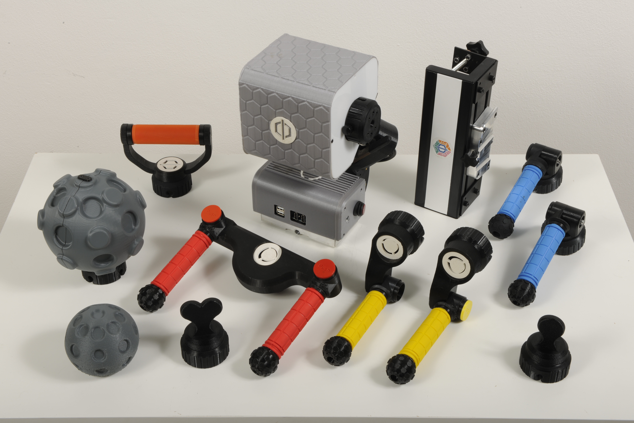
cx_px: 317
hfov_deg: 36.2
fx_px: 969
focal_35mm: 55
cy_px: 212
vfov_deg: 24.6
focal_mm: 55
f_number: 22
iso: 125
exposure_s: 1/250
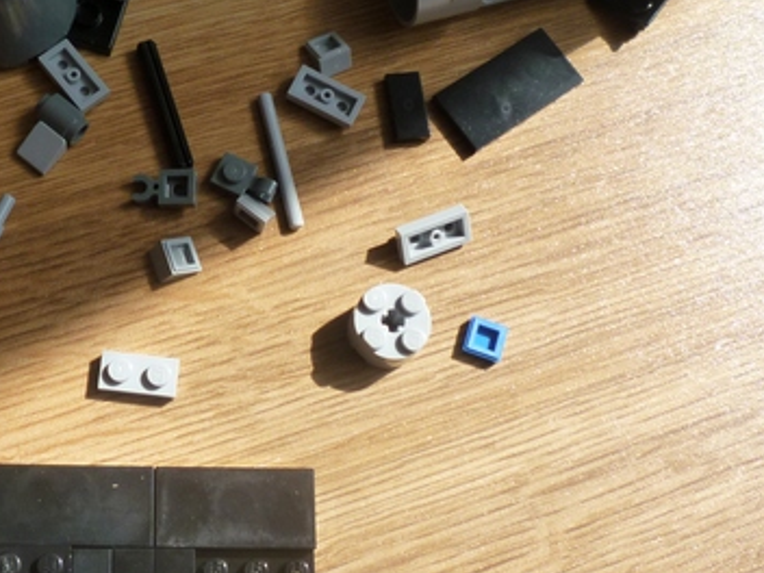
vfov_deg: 21.9
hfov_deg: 28.9
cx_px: 176
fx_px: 1457
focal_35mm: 66
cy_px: 106
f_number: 3.3
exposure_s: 1/400
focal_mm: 5.2
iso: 125
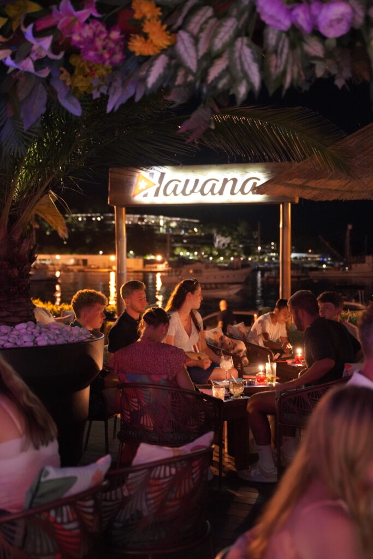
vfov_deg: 39.6
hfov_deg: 27.0
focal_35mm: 50
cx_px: 186
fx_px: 777
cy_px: 280
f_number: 2.8
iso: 12800
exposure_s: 1/40
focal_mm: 50
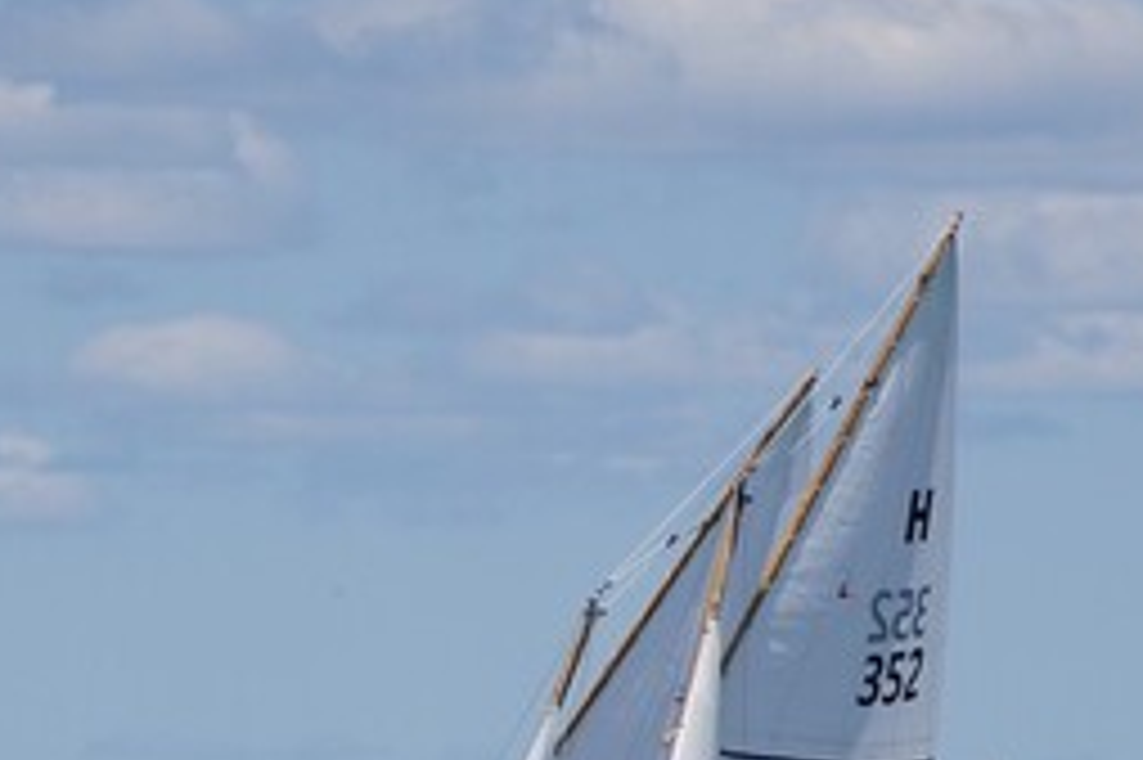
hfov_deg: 2.6
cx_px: 626
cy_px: 1041
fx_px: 25224
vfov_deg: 1.7
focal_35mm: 795
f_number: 5
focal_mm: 168
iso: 125
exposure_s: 1/1600
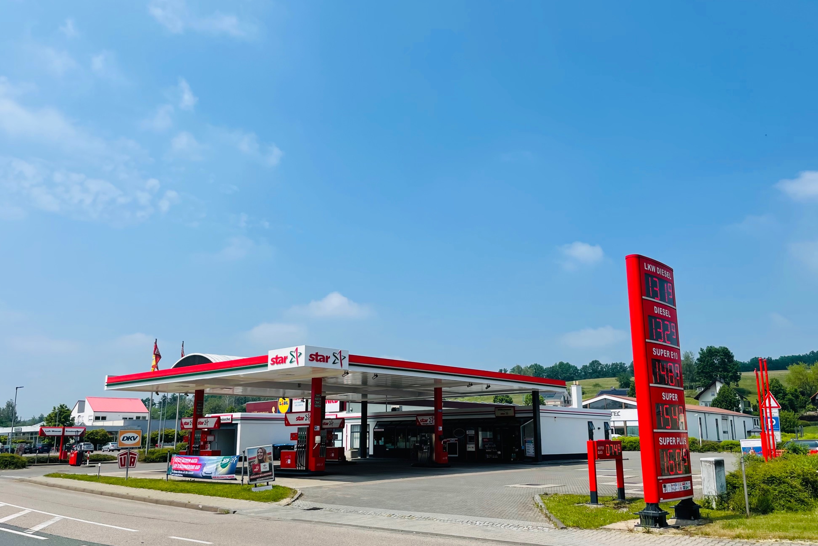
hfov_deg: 65.5
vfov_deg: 46.3
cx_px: 417
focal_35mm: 28
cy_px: 313
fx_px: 636
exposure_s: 1/5051
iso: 32
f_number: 1.6
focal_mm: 4.2
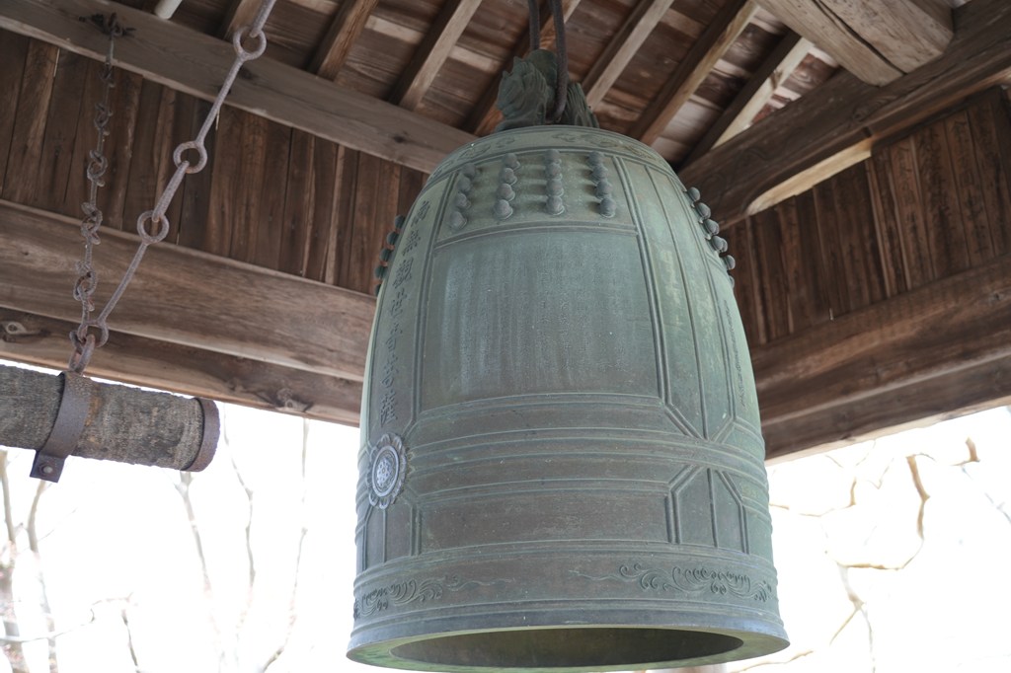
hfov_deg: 49.6
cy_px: 336
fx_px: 1095
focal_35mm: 39
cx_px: 506
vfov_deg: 34.2
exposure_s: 1/60
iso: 200
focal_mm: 39
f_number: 4
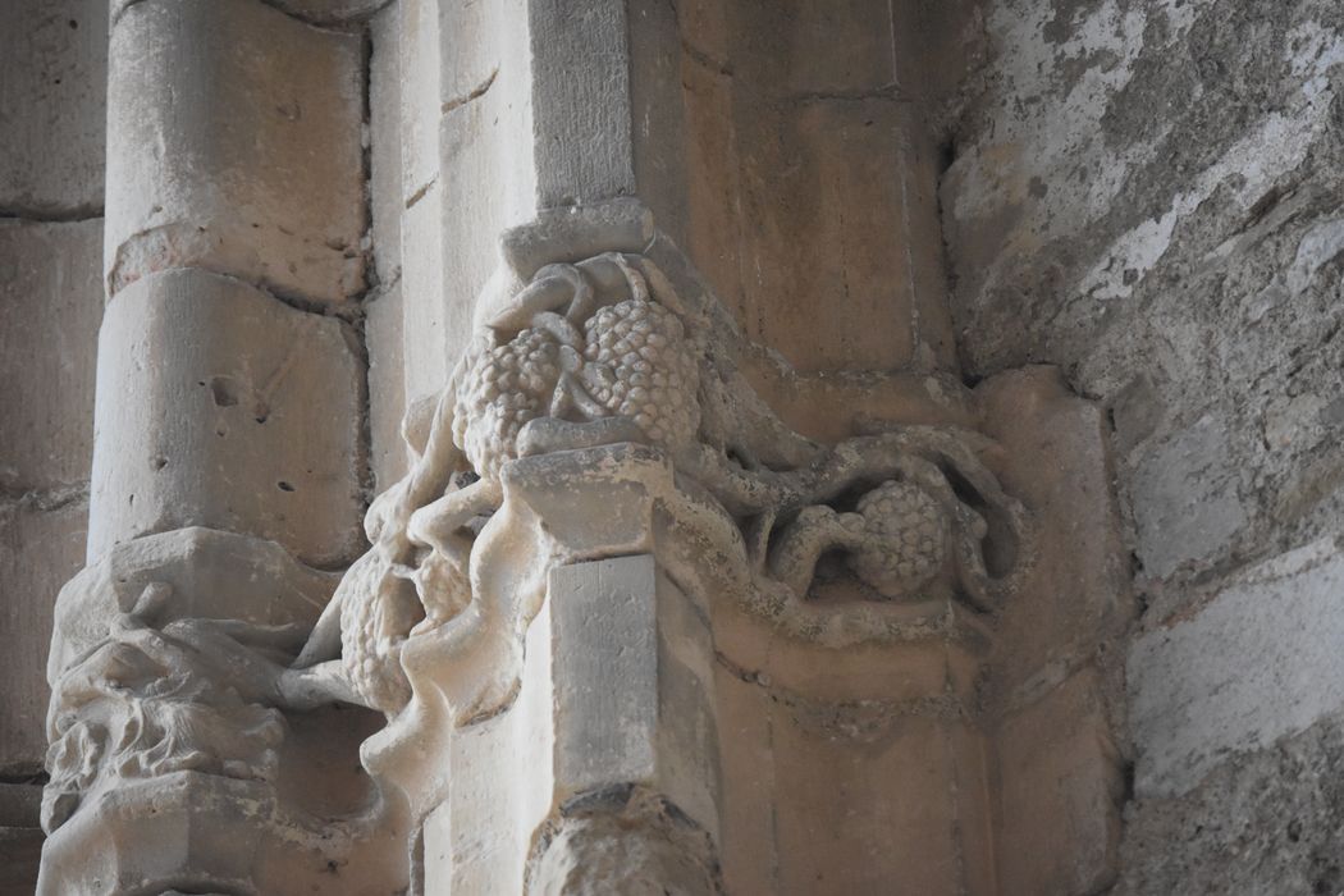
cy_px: 448
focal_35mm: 180
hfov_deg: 11.4
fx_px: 6719
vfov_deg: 7.6
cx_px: 672
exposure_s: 1/125
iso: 3600
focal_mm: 120
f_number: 4.8
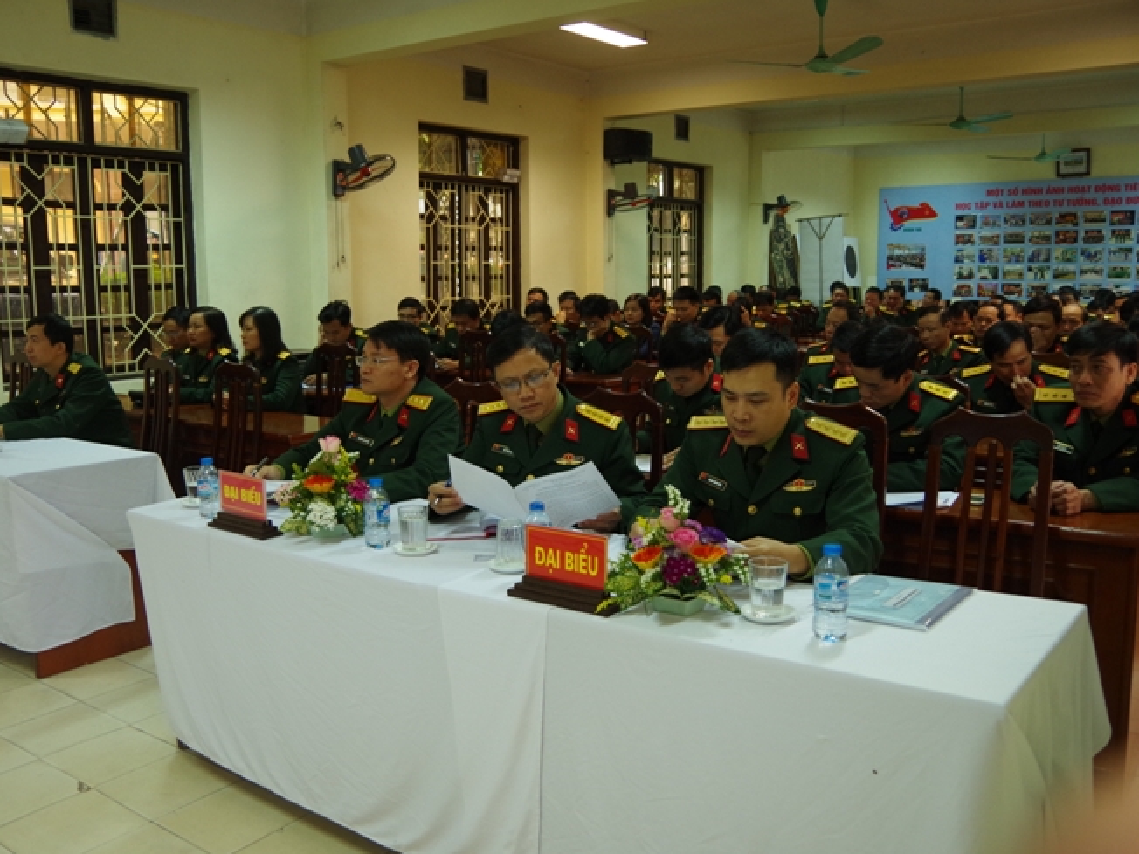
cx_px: 548
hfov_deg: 59.9
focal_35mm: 30
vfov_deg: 46.8
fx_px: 987
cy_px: 430
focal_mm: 18
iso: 800
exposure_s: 1/40
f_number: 3.5
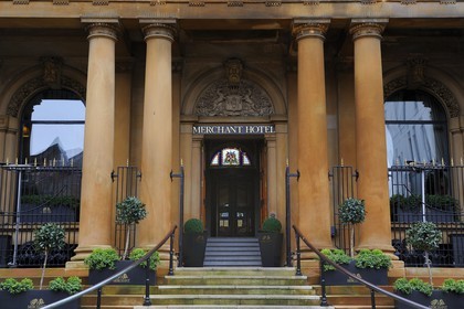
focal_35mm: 55
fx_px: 709
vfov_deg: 24.6
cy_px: 154
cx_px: 232
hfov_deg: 36.2
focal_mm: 55
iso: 800
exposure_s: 1/200
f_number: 7.1
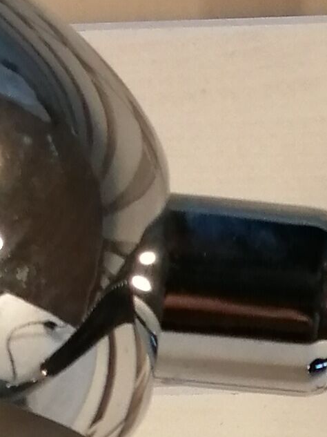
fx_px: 2156
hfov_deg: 8.6
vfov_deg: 11.1
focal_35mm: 171
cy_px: 688
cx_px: 281
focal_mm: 3.46
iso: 80
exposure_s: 1/100
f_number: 1.8
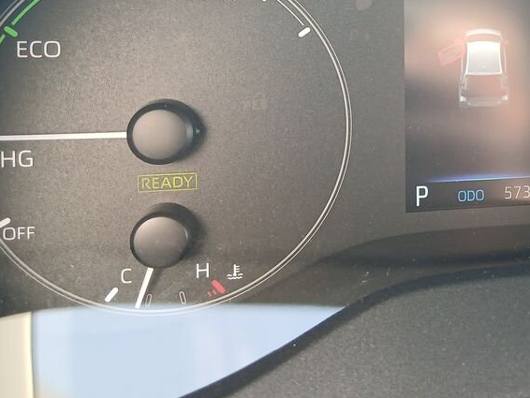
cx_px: 463
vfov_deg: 30.0
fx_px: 720
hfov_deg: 38.1
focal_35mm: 47
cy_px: 69
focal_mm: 3.98
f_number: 1.8
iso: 160
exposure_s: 1/60
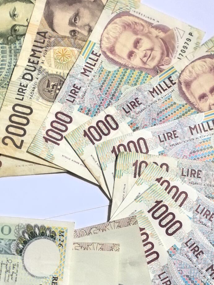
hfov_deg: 19.9
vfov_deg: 25.8
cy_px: 234
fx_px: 610
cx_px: 130
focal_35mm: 74
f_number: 2
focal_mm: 5.75
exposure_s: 1/80
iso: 640
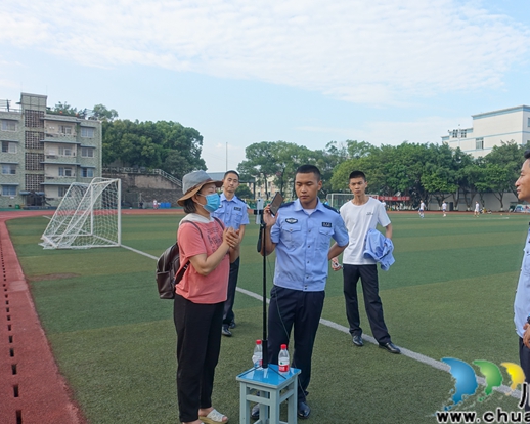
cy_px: 217
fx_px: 455
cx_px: 320
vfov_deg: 49.9
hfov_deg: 59.9
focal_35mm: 29
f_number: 4
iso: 125
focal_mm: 9.2
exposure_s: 1/250
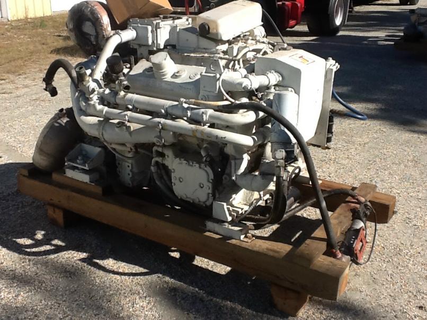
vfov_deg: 44.1
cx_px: 214
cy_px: 160
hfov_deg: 56.8
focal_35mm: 32
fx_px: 395
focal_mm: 2.03
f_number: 2.4
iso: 80
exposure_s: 1/1215
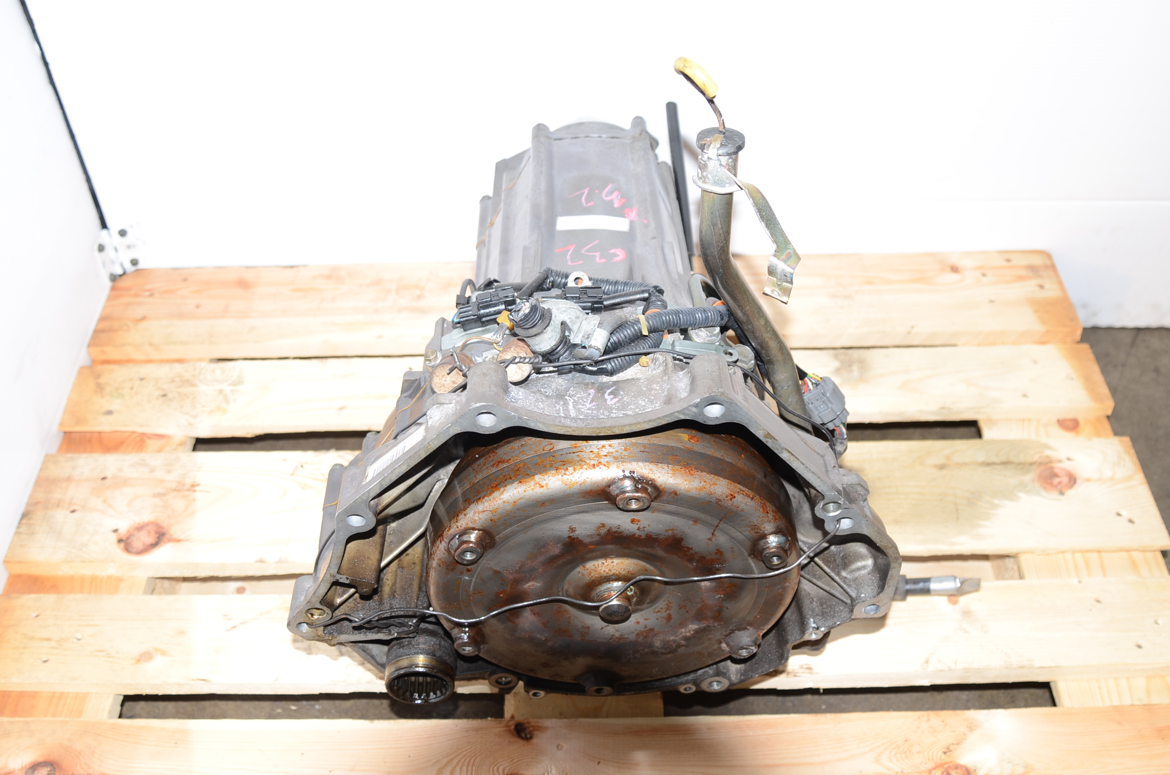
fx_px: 1168
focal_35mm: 36
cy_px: 388
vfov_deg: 36.7
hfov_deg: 53.2
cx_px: 585
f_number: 4.5
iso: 100
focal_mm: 24
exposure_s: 1/100
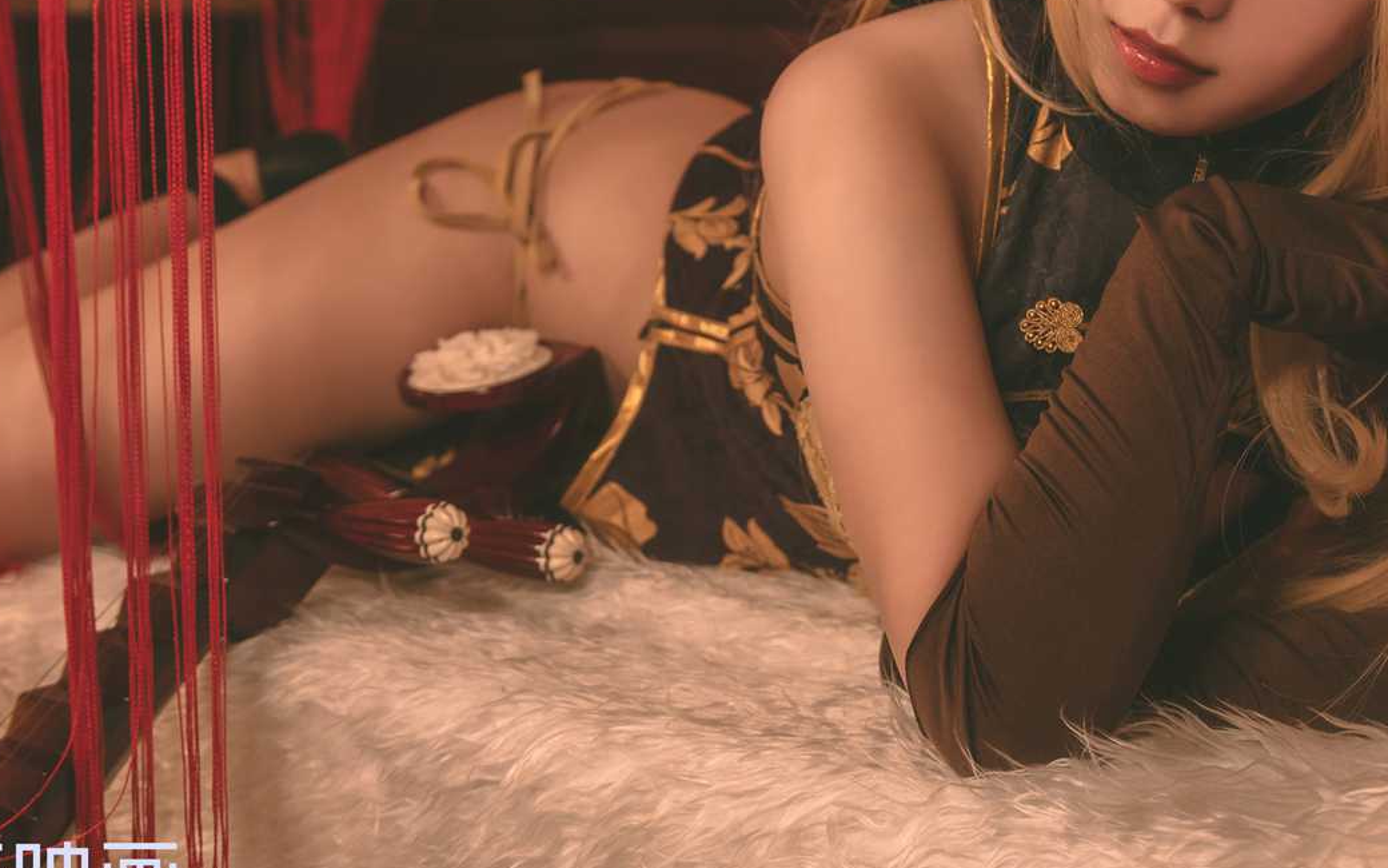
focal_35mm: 67
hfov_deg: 30.5
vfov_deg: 19.3
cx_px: 859
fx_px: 2534
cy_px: 204
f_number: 3.5
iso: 500
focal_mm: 38
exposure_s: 1/100
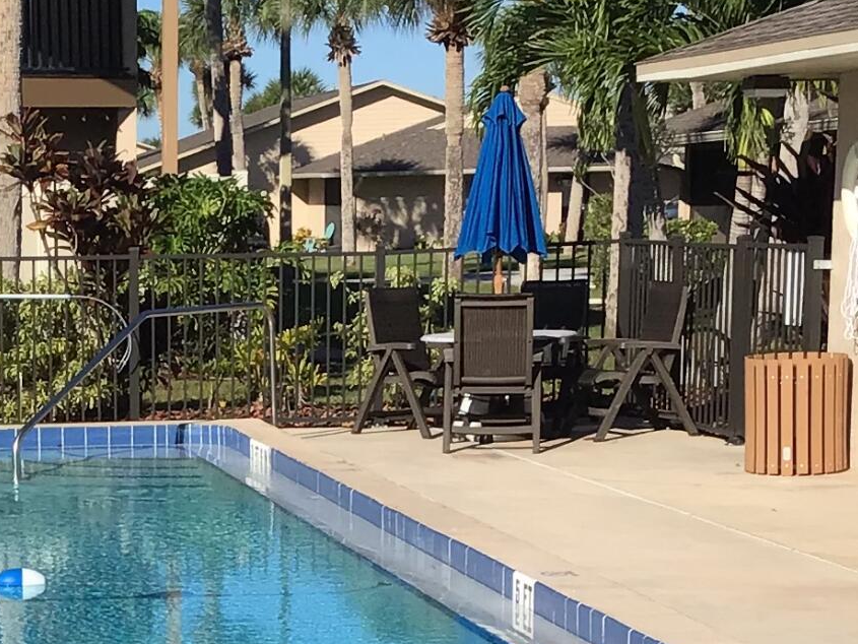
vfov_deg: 13.2
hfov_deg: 17.5
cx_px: 31
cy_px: 673
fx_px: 2727
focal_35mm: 110
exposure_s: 1/1773
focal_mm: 3.3
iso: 25
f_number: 2.4
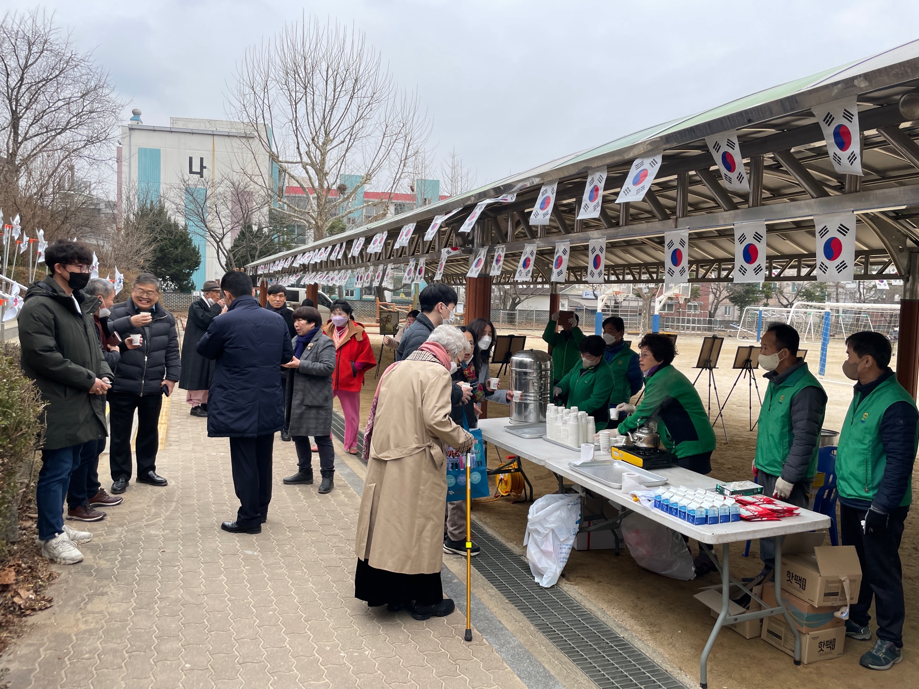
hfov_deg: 67.3
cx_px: 460
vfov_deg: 53.1
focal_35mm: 26
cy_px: 344
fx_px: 690
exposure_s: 1/673
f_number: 1.6
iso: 32
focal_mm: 4.2
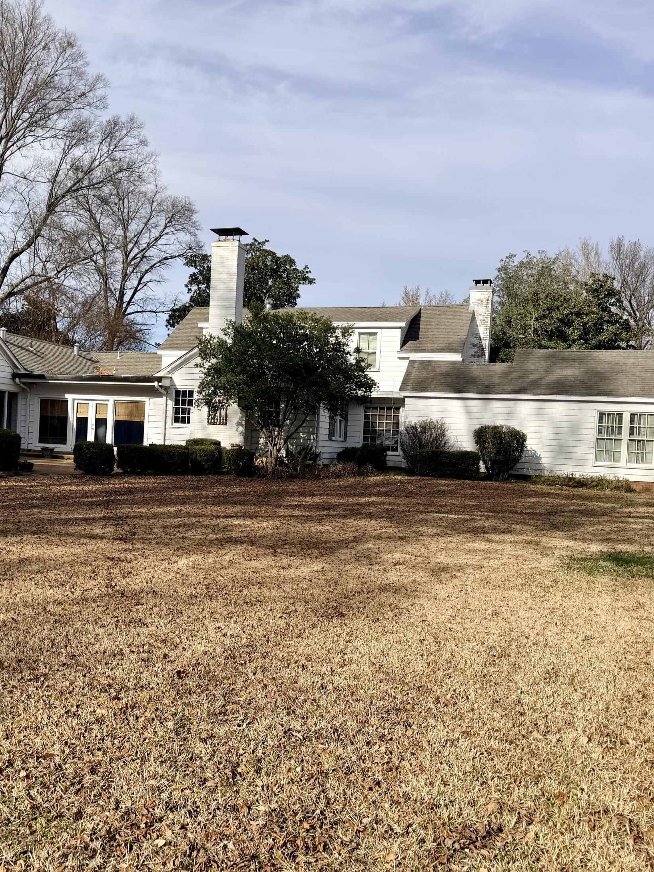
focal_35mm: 33
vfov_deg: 55.4
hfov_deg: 42.7
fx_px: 831
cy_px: 441
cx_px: 257
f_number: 1.78
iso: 80
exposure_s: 1/9091
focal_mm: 6.76
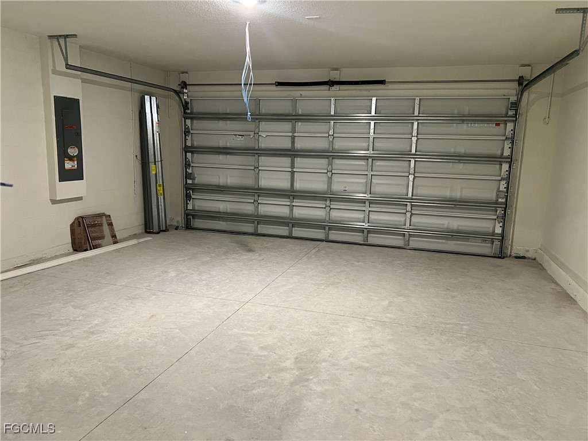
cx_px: 294
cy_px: 220
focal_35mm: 26
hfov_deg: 67.3
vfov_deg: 53.1
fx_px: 442
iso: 320
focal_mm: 5.7
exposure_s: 1/60
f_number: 1.5
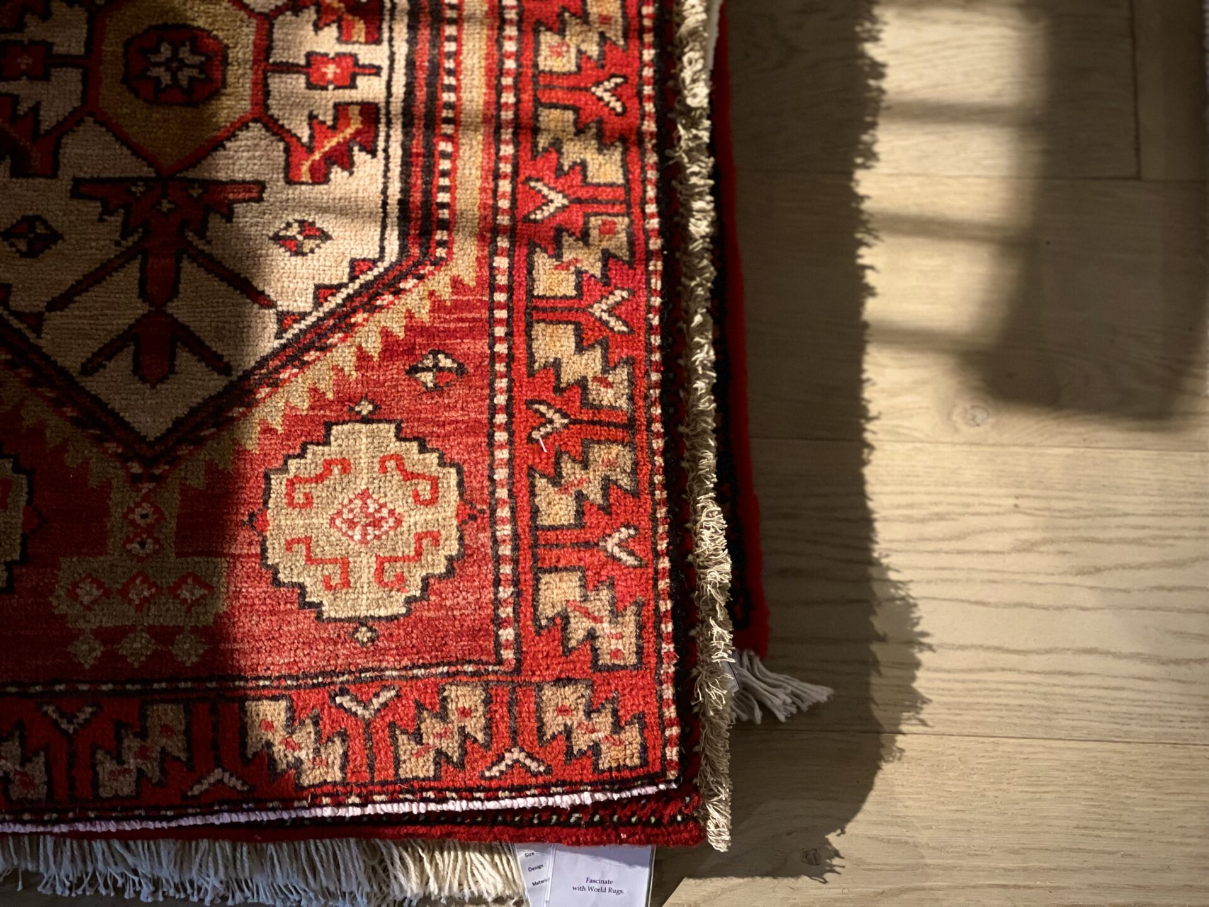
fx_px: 2235
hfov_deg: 30.3
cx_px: 604
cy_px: 454
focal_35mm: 64
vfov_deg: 22.9
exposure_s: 1/30
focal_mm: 7.5
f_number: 2.2
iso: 400
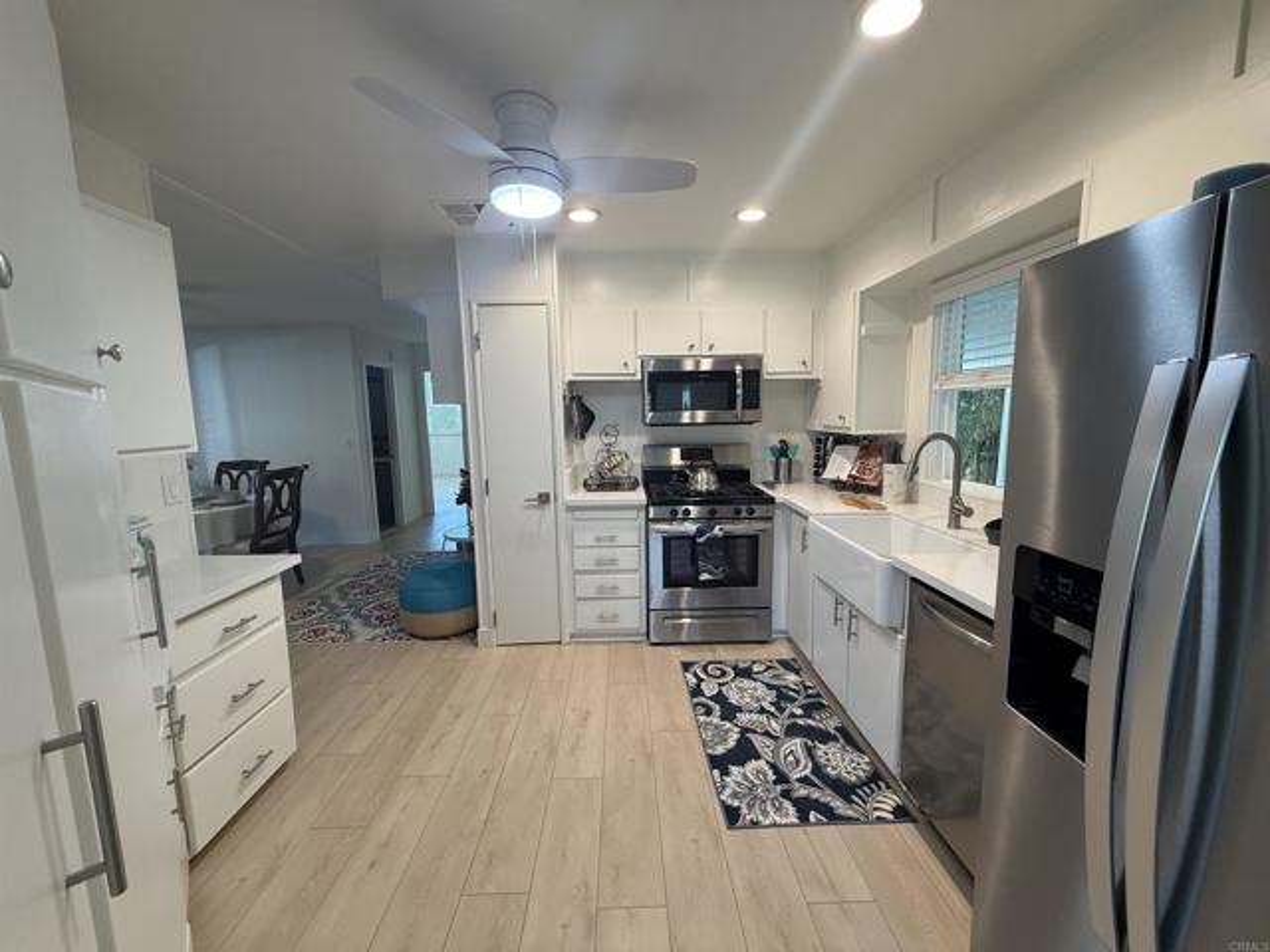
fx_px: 514
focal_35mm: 14
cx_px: 635
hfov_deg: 102.1
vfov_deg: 85.7
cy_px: 476
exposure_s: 1/120
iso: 160
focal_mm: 2.22
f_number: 2.2
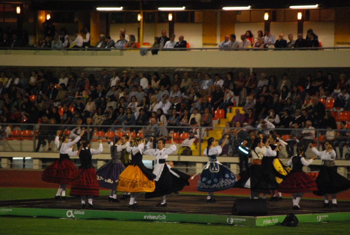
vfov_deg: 4.6
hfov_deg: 6.9
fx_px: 2923
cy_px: 118
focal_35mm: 300
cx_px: 175
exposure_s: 1/60
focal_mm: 200
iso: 1600
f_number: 5.6
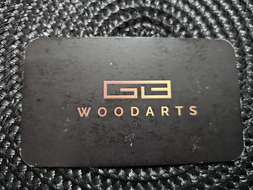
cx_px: 126
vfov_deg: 58.9
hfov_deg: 73.9
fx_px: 168
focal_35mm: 23
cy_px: 95
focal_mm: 6.3
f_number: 1.7
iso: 1250
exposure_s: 1/26
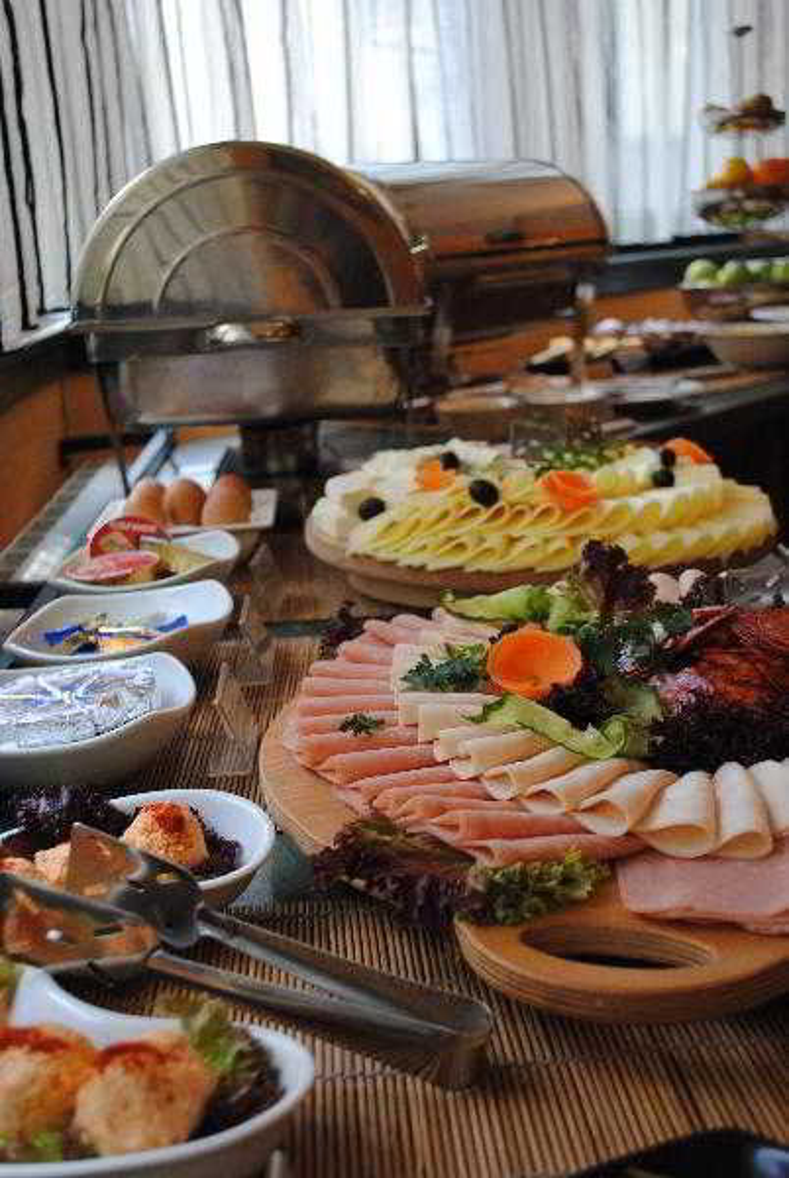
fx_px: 1474
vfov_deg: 43.5
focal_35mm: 45
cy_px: 589
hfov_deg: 30.0
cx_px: 394
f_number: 4.5
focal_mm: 30
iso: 360
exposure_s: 1/30
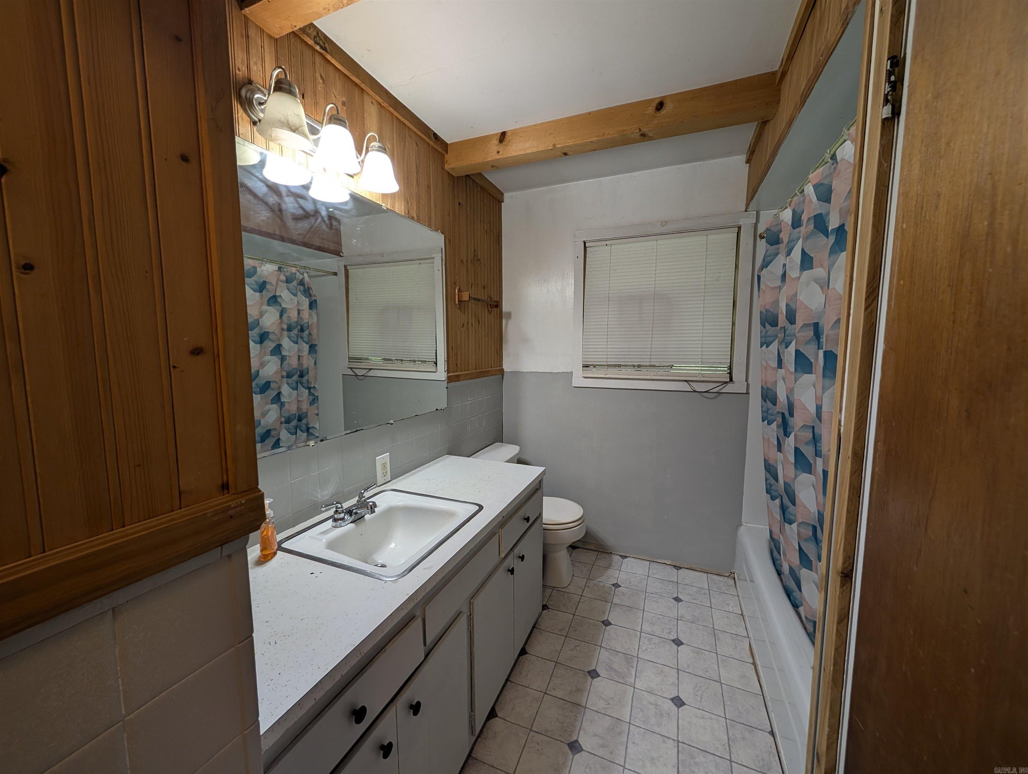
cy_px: 387
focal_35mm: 12
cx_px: 514
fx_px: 357
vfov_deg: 94.6
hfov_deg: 110.5
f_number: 1.7
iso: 65
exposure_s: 1/40
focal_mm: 2.02
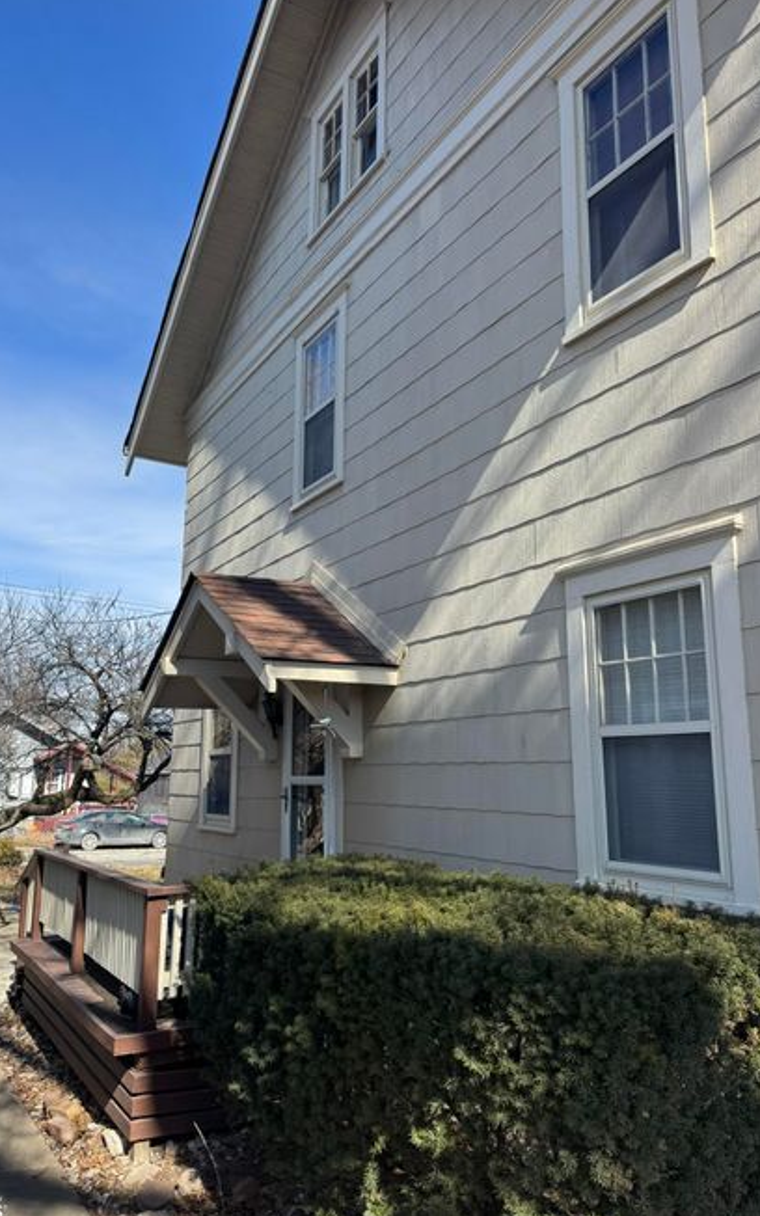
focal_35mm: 26
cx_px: 341
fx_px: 862
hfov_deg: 47.5
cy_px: 610
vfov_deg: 70.4
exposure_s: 1/2105
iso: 80
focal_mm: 6.76
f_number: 1.78
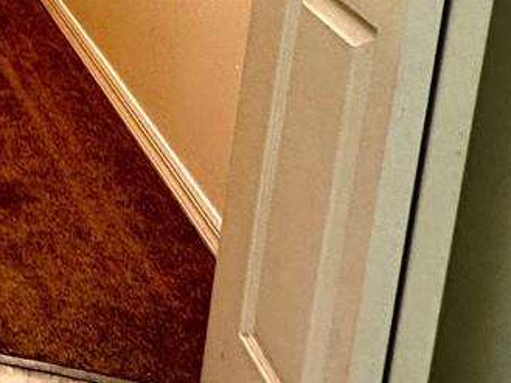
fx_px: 1004
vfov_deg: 17.6
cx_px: -586
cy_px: -298
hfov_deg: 17.3
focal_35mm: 68
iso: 64
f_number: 2.2
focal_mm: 2.22
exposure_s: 1/120
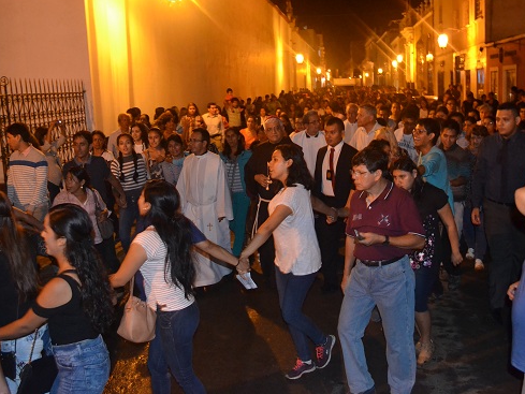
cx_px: 266
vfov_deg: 36.0
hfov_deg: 46.8
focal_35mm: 40
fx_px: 607
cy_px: 193
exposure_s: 1/60
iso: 3200
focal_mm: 24
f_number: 4
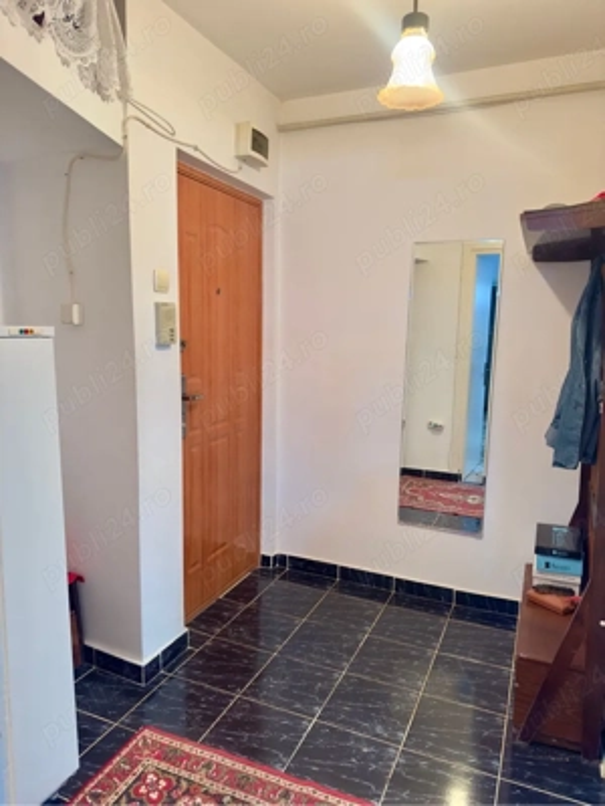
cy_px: 403
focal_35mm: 24
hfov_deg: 56.8
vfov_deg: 71.6
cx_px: 302
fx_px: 559
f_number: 1.78
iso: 250
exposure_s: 1/50
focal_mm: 6.86
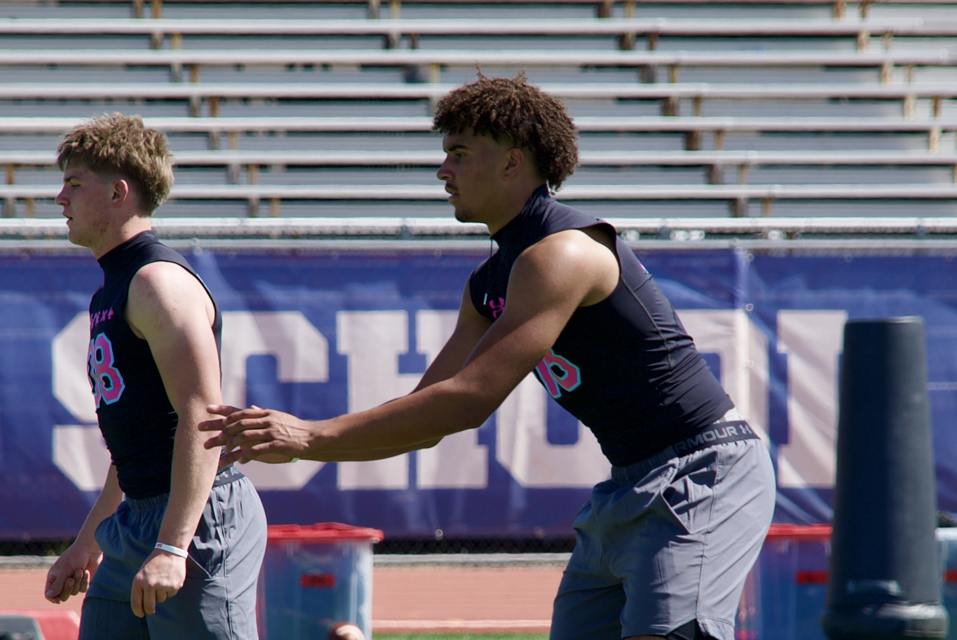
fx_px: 6384
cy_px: 320
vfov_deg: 5.7
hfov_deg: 8.6
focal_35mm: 240
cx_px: 478
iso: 100
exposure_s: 1/250
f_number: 7.1
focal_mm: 240
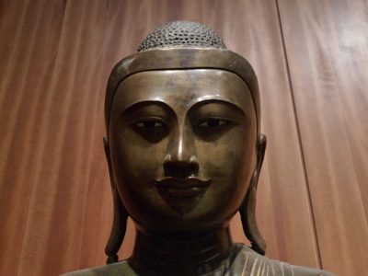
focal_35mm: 38
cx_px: 184
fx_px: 404
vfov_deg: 37.7
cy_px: 138
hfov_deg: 49.0
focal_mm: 6.3
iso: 400
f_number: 3.8
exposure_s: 1/8
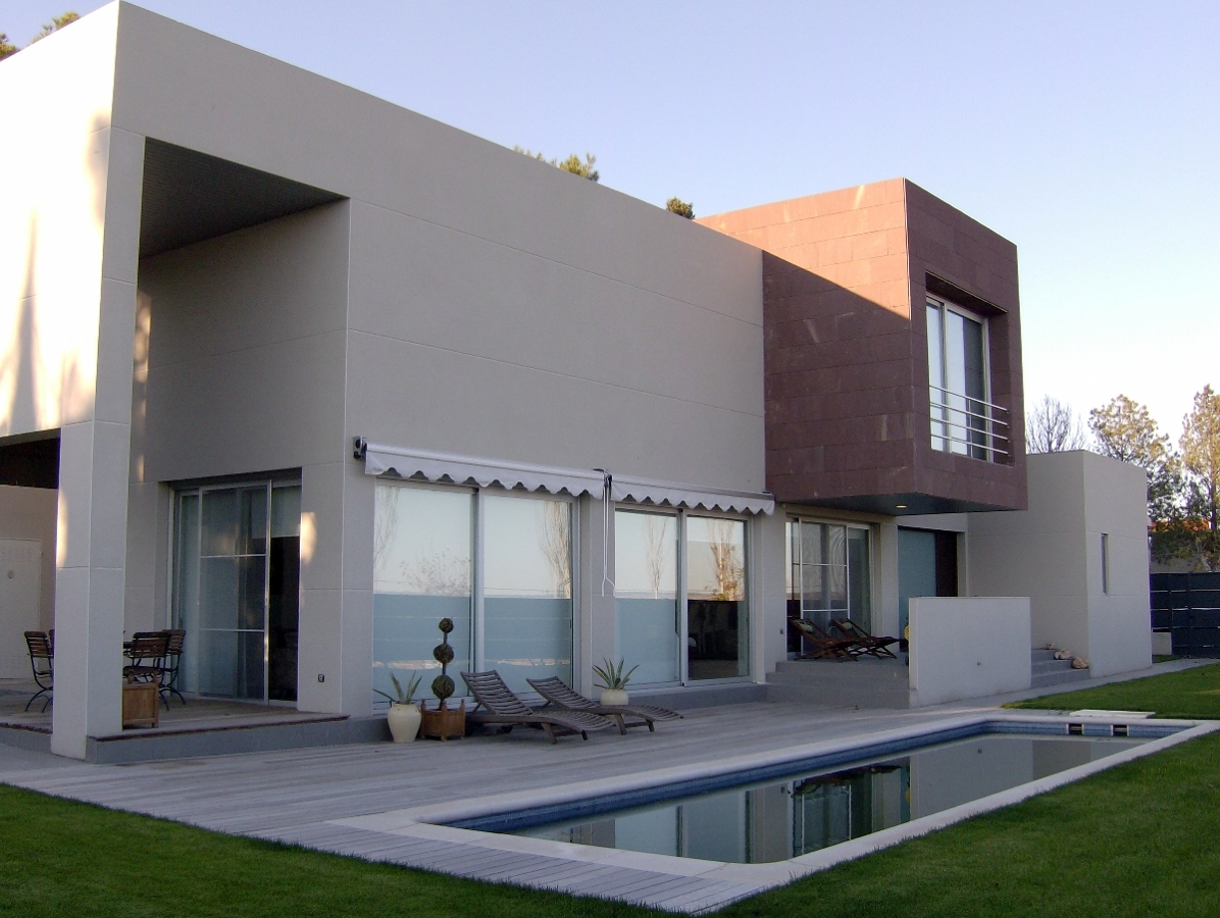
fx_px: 1270
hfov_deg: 51.3
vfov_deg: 39.7
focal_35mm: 36
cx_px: 610
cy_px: 459
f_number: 4.7
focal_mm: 6
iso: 100
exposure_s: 1/233
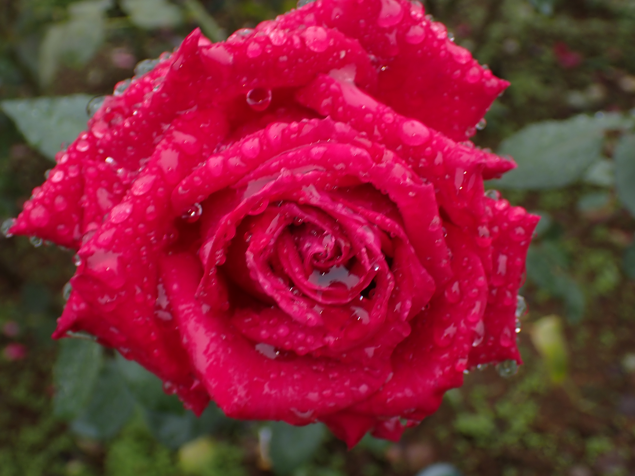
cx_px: 318
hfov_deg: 42.9
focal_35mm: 44
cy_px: 238
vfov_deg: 32.9
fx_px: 807
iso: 125
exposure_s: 1/160
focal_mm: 7.84
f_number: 2.9
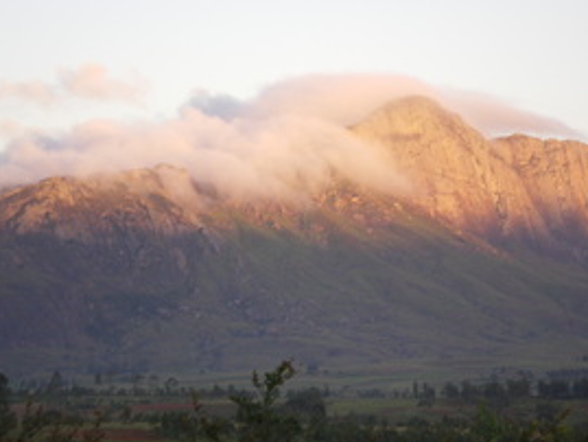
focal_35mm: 155
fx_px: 2634
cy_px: 212
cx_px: 356
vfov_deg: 9.6
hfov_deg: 12.7
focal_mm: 15.3
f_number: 5.3
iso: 80
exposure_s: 1/50
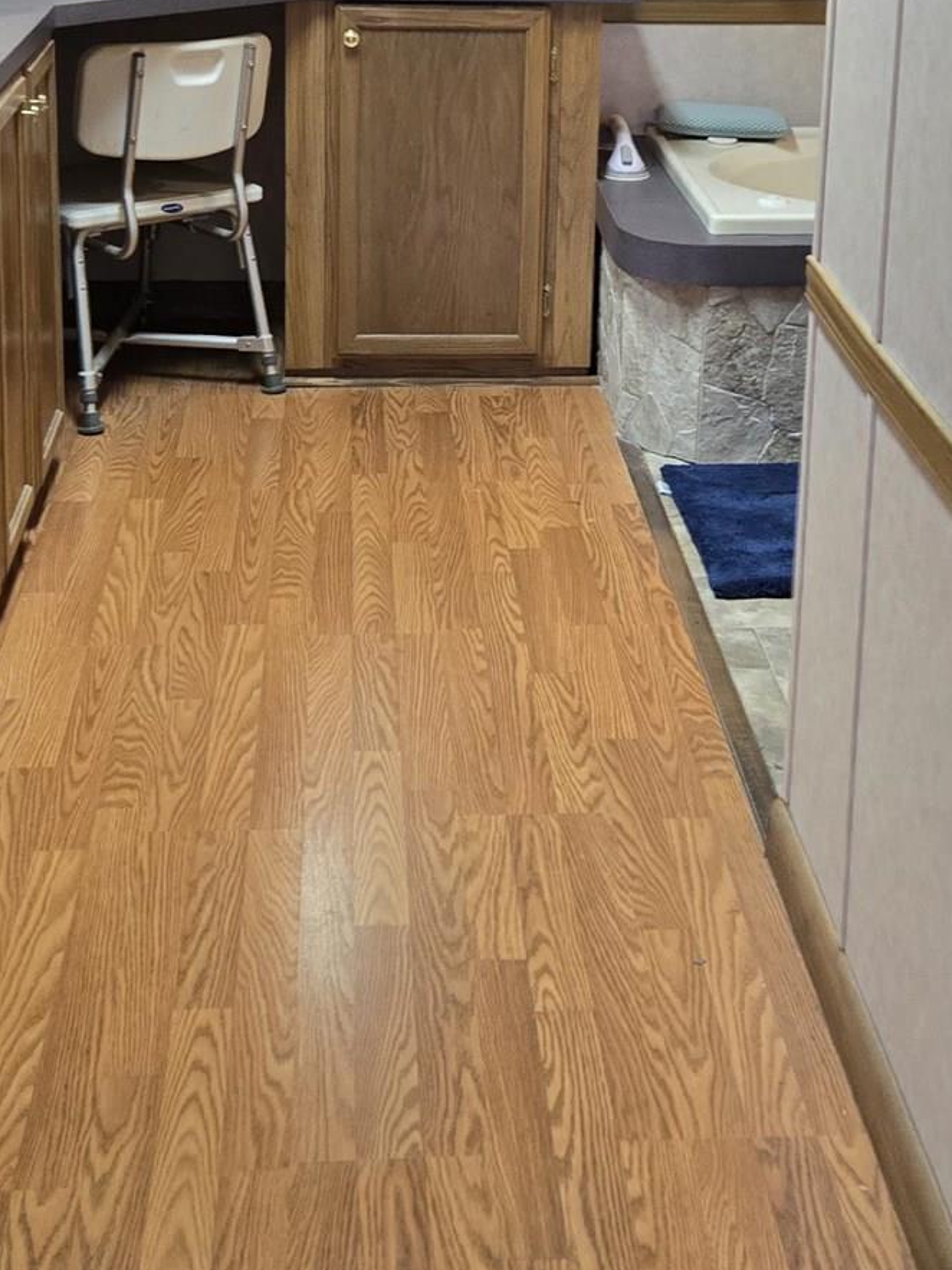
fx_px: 2201
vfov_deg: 31.3
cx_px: 526
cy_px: 245
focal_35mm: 60
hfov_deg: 24.4
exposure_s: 1/120
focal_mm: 5.4
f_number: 1.8
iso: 400
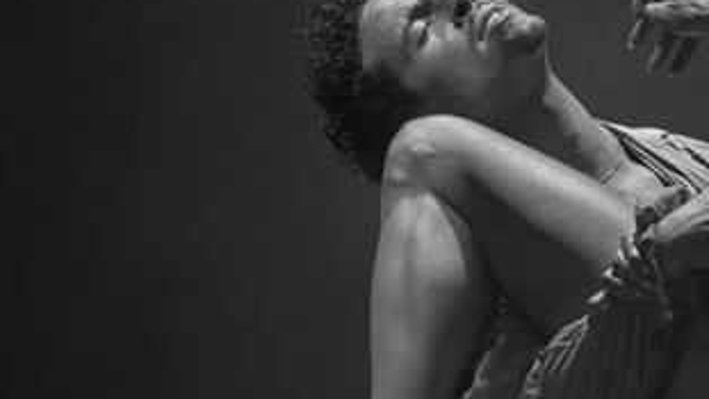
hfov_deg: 3.0
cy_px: 405
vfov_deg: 1.7
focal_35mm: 728
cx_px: 563
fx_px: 13687
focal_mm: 300
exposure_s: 1/1000
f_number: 2.8
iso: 3200
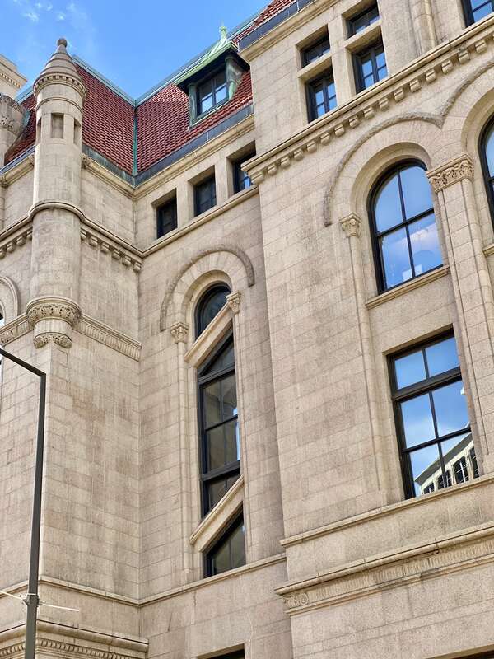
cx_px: 247
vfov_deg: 36.8
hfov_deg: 28.0
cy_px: 330
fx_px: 989
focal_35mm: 52
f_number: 2
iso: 20
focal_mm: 6
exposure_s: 1/432
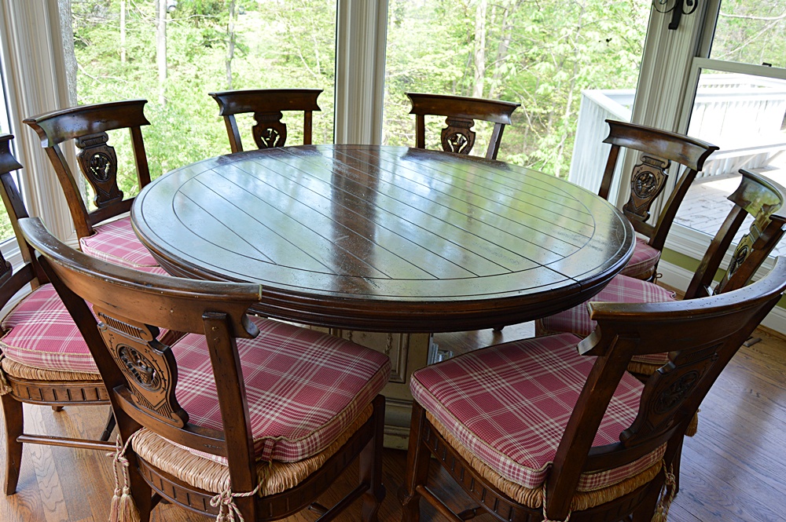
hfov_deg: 67.4
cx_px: 393
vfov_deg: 47.9
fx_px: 589
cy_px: 261
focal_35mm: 27
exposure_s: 1/100
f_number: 5
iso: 400
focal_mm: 18
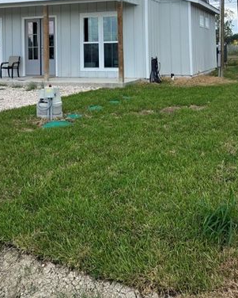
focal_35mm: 45
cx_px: 105
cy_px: 37
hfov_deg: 33.4
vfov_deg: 38.6
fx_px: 396
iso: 50
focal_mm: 5.7
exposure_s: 1/2841
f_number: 1.5
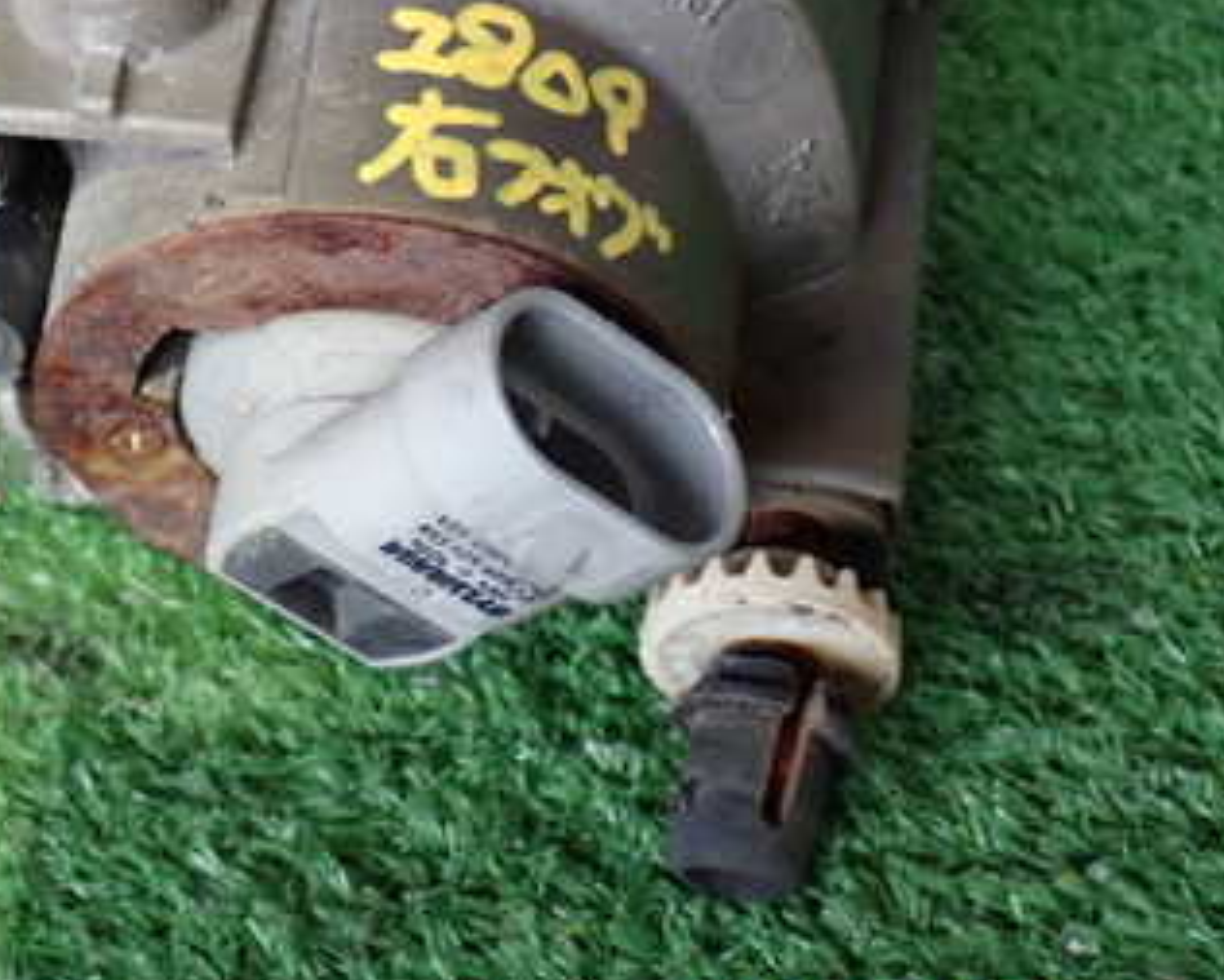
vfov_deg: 15.3
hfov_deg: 19.1
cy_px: 205
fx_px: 3624
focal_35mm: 100
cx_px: 426
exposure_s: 1/25
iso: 800
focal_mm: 9.65
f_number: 3.3
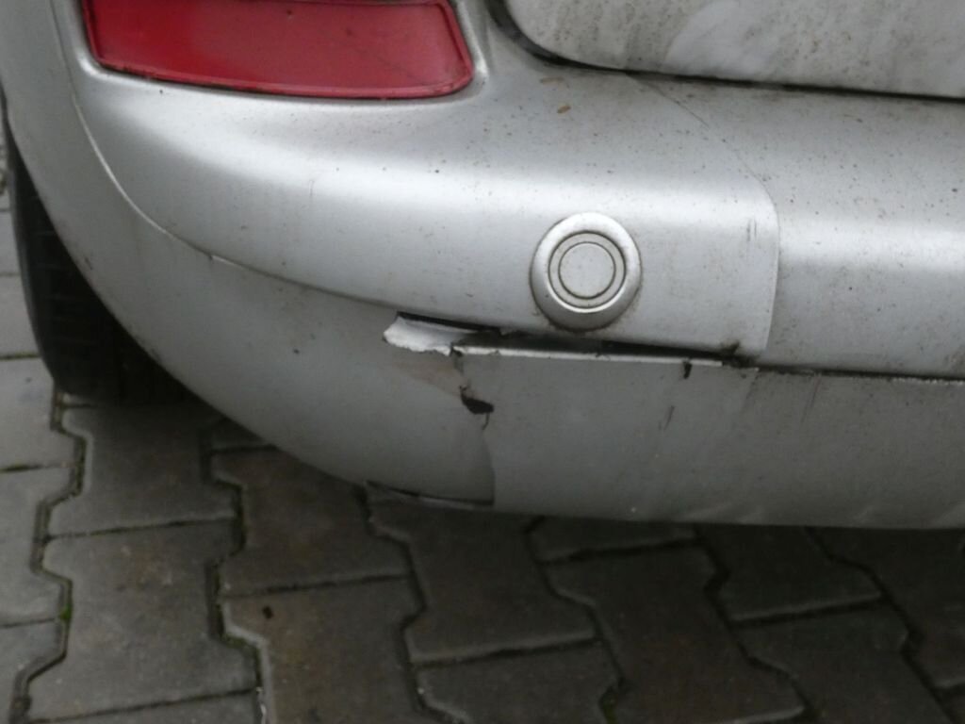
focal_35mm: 36
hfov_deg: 51.4
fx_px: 1004
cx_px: 482
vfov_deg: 39.7
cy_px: 362
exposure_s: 1/80
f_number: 5.6
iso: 640
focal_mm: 6.5
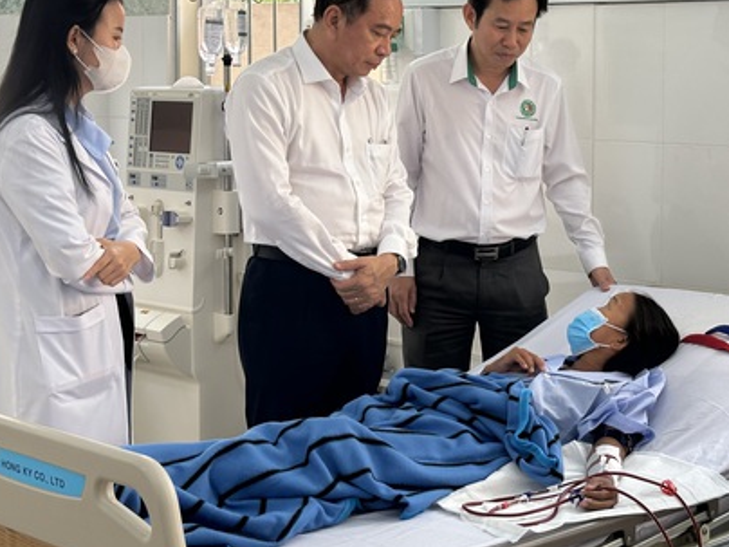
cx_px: 482
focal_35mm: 76
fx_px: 1601
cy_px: 162
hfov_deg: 25.5
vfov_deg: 19.3
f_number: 1.78
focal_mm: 6.86
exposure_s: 1/148
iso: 80
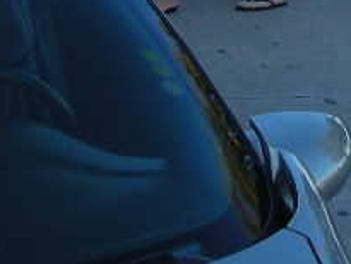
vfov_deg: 8.3
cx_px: 255
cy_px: -146
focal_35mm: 175
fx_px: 1776
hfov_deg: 11.3
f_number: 3
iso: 50
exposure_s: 1/245
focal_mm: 5.8
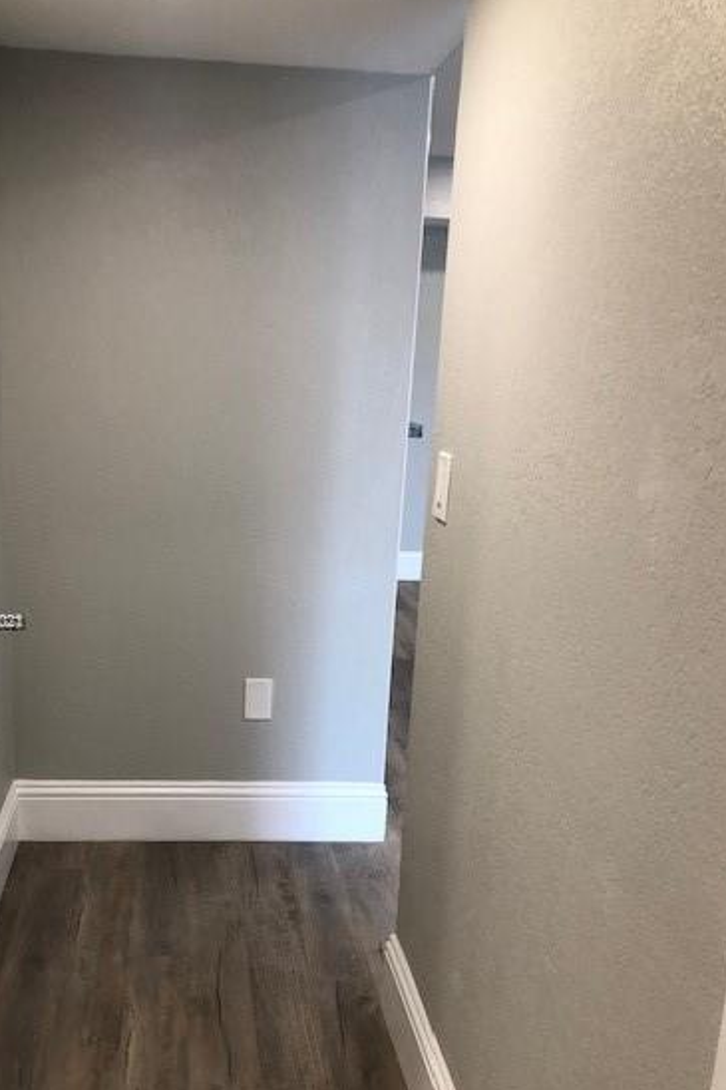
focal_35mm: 34
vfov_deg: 55.6
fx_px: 1029
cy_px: 623
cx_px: 272
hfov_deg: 38.6
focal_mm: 4
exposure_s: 1/30
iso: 32
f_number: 1.8
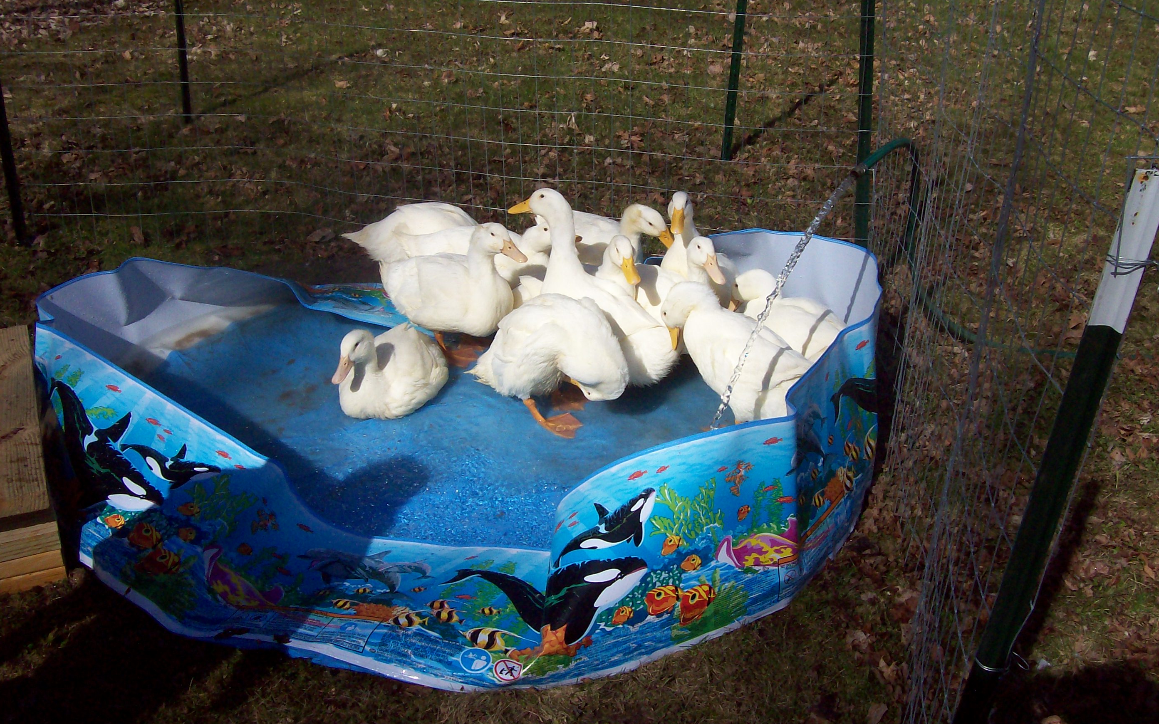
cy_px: 300
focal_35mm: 39
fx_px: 1232
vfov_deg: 32.7
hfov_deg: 50.4
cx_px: 577
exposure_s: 1/1401
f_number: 4.8
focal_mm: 6
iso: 80
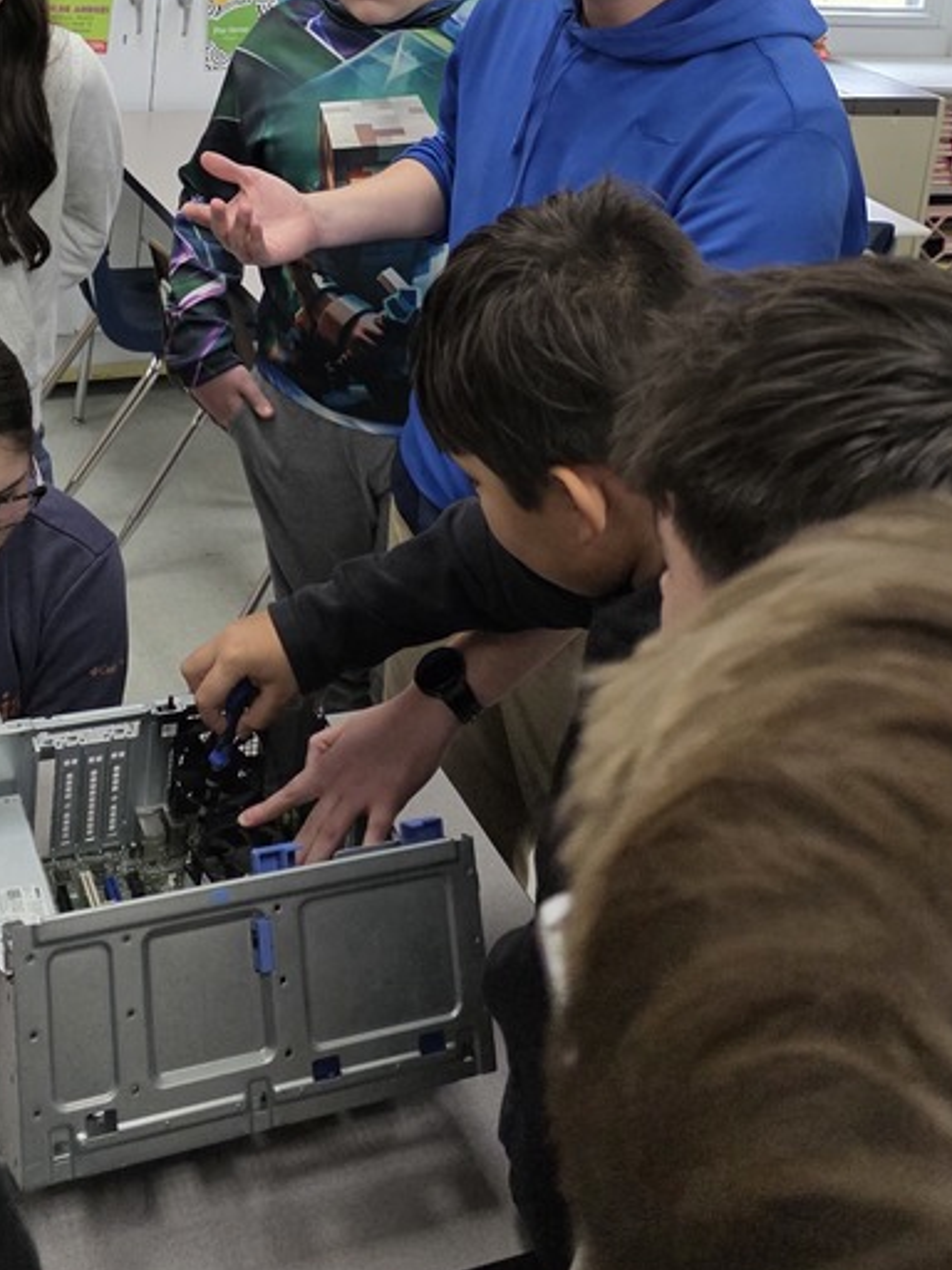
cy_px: 72
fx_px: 1687
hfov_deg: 31.4
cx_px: 384
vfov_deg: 37.8
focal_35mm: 46
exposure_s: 1/120
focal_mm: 6.3
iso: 500
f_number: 1.7
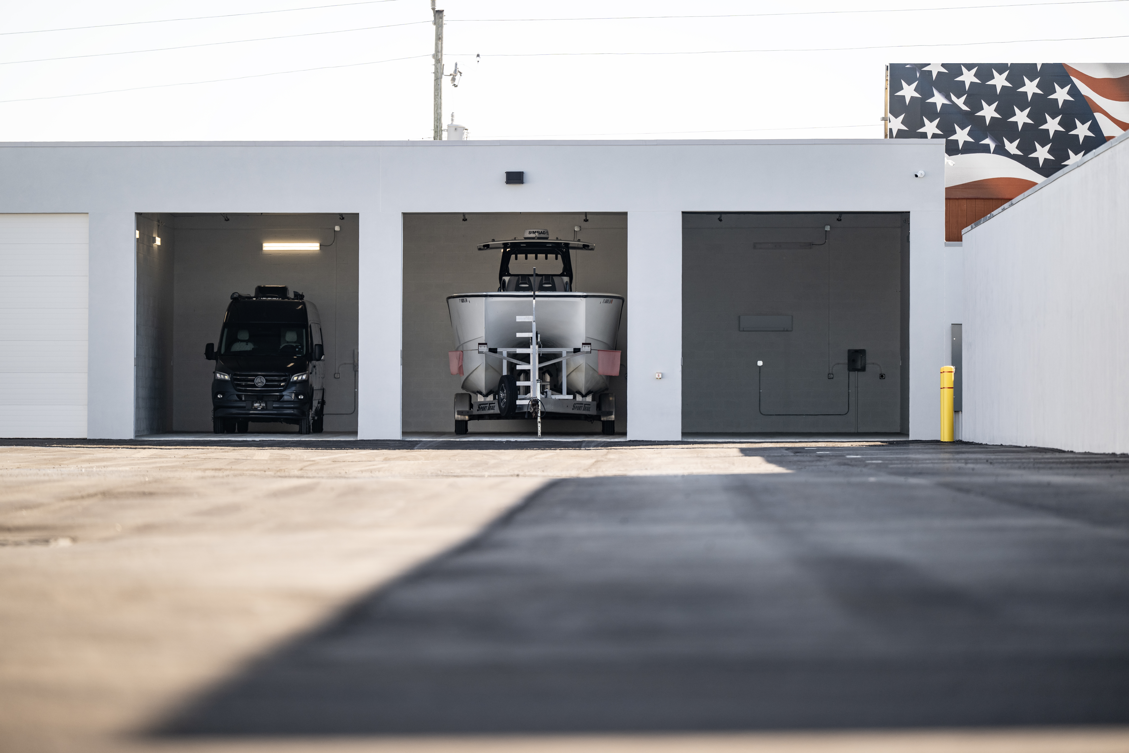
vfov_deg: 6.9
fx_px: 6272
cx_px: 564
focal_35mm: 200
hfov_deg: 10.3
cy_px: 376
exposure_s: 1/320
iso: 200
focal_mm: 200
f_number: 2.8
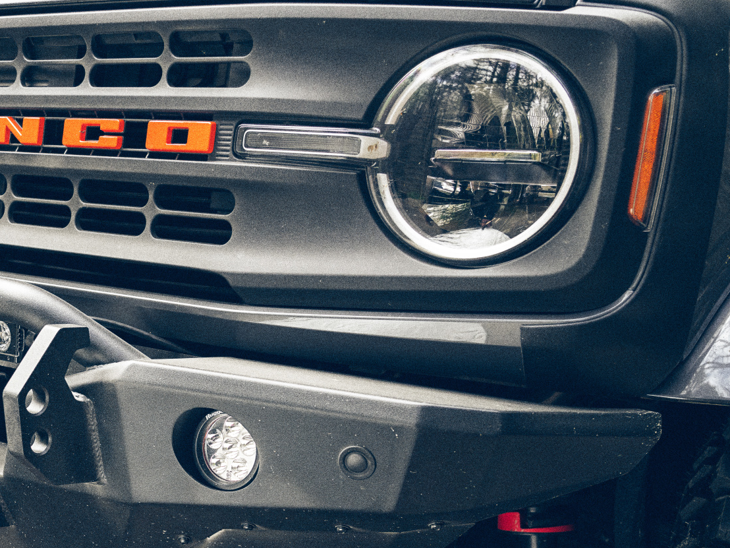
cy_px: 421
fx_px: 1244
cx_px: 129
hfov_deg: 31.7
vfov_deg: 24.5
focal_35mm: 59
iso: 1600
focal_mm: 34
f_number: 5
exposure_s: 1/200
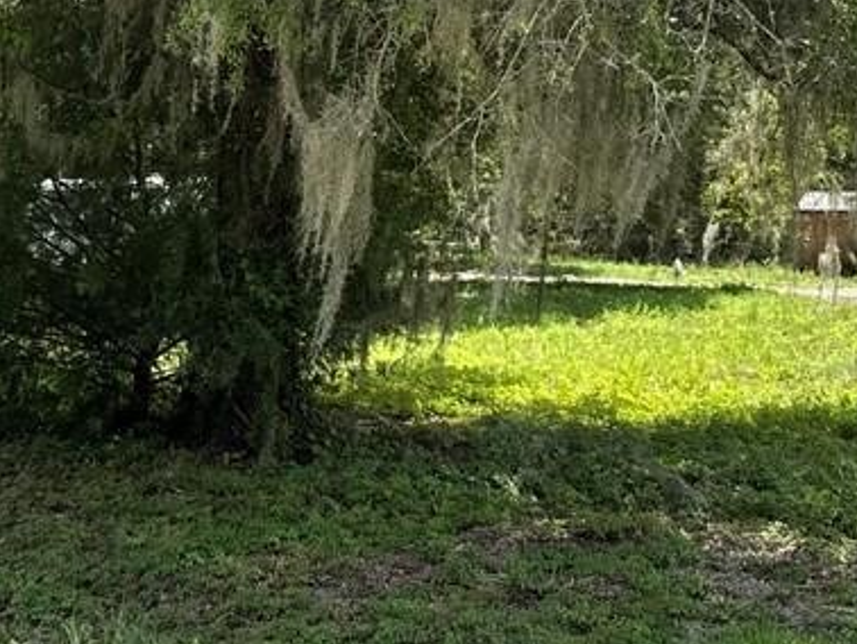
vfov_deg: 22.3
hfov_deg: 29.6
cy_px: 138
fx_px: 1610
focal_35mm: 65
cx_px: 576
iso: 80
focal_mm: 6.76
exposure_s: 1/2331
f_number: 1.78
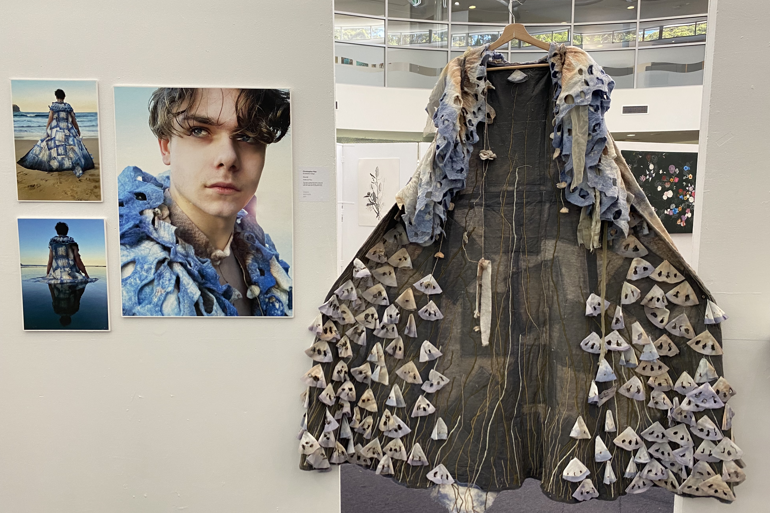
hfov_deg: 65.5
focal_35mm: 28
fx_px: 599
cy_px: 262
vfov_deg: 46.4
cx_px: 389
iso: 125
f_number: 1.8
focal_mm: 4.25
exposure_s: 1/50
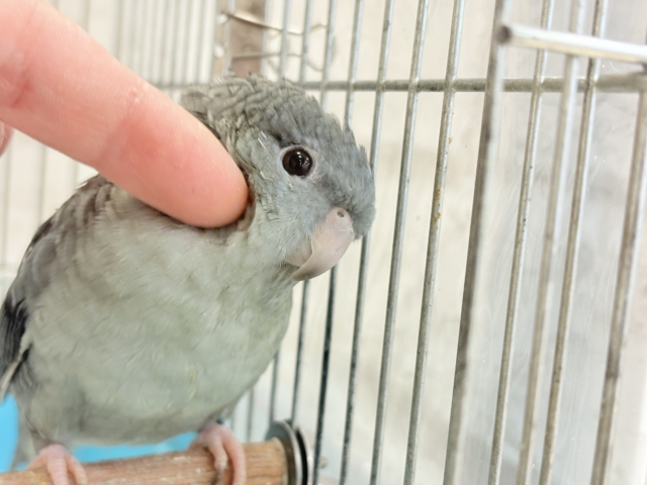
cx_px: 324
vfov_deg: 28.0
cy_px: 242
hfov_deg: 36.8
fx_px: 972
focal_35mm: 52
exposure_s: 1/50
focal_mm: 5.96
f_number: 1.6
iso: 100
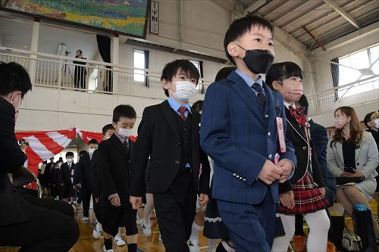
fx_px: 284
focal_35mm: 27
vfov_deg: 47.9
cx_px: 190
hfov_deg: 67.4
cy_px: 126
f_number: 5
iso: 1600
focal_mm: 18
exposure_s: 1/250
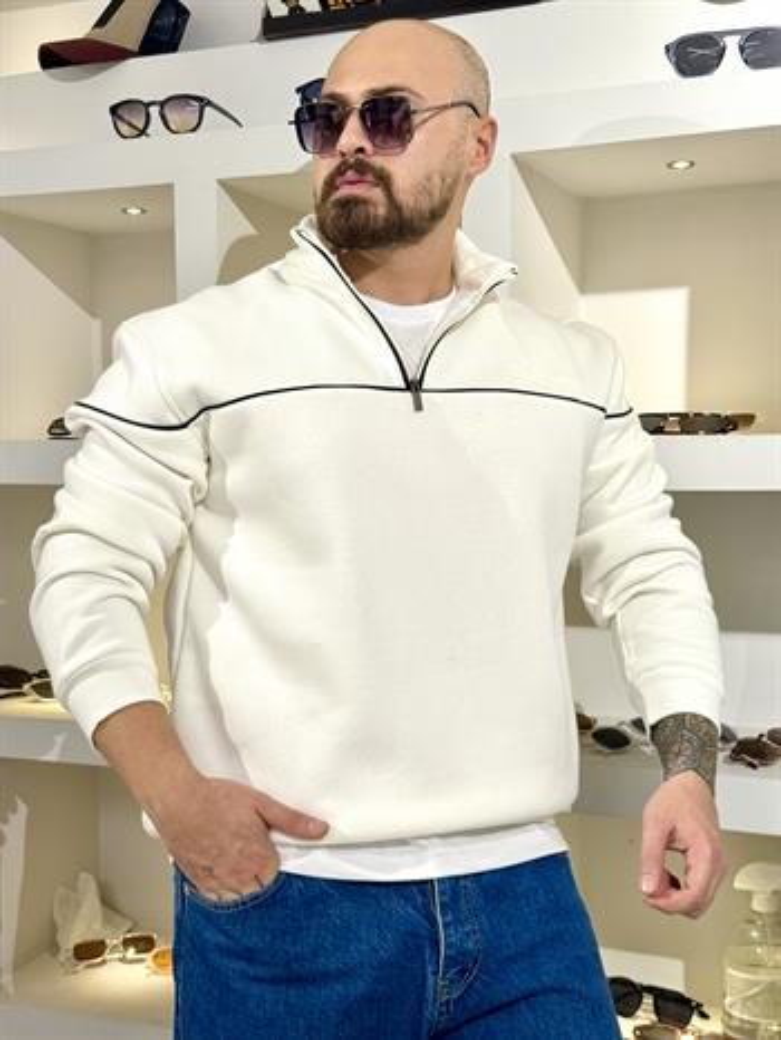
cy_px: 520
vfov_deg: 39.6
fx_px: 1443
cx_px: 390
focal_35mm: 48
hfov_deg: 30.3
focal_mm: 6.76
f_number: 1.78
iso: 50
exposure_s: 1/100
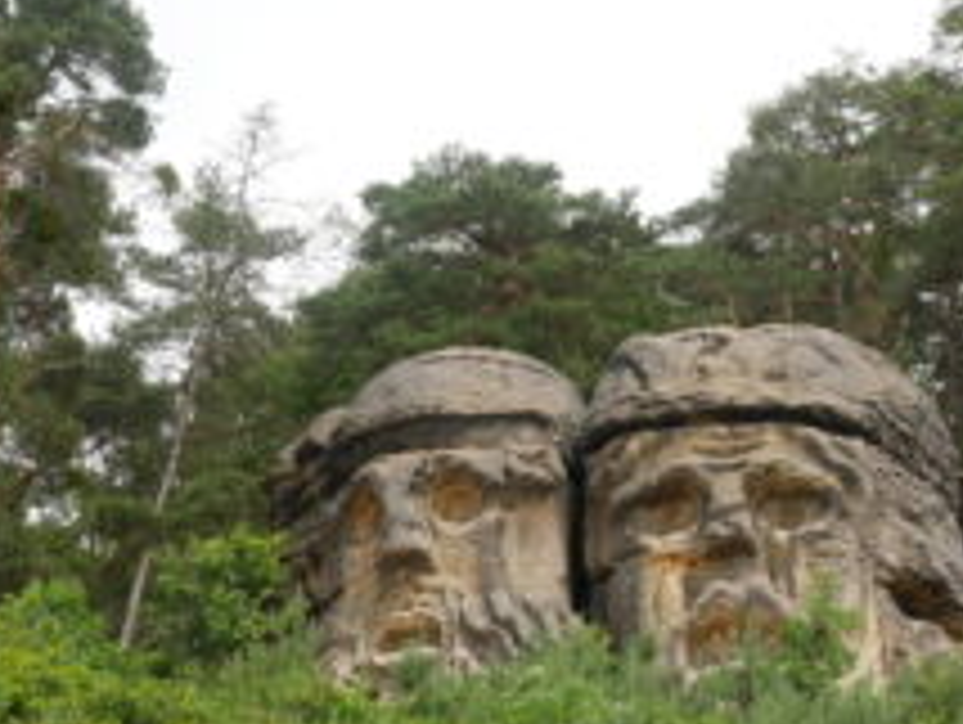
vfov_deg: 5.5
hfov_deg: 7.3
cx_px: 621
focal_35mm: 271
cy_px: 429
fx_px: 7548
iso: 200
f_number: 6.3
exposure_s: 1/400
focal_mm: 83
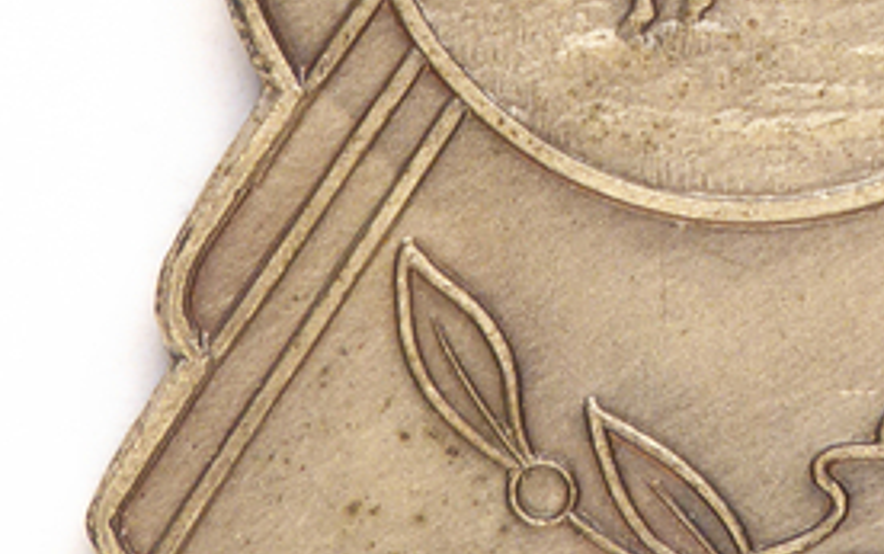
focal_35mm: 303
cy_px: -183
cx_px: 615
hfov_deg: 6.9
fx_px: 7306
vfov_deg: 4.3
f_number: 8
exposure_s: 1/13
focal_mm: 14.1
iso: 100
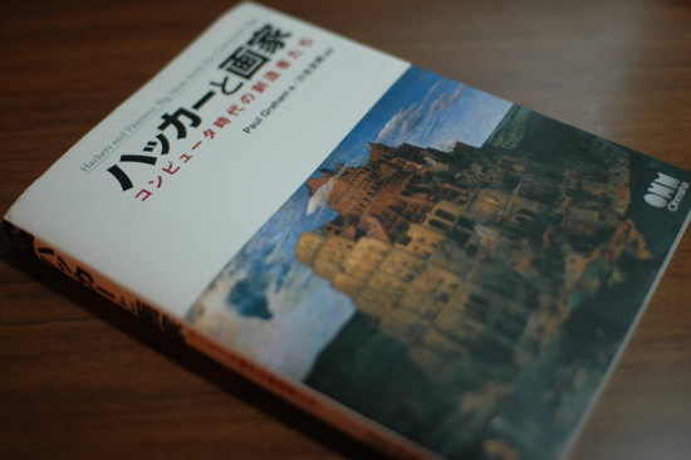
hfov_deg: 43.6
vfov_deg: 29.8
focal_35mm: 45
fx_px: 863
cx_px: 346
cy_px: 230
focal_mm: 30
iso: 200
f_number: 1.4
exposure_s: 1/100
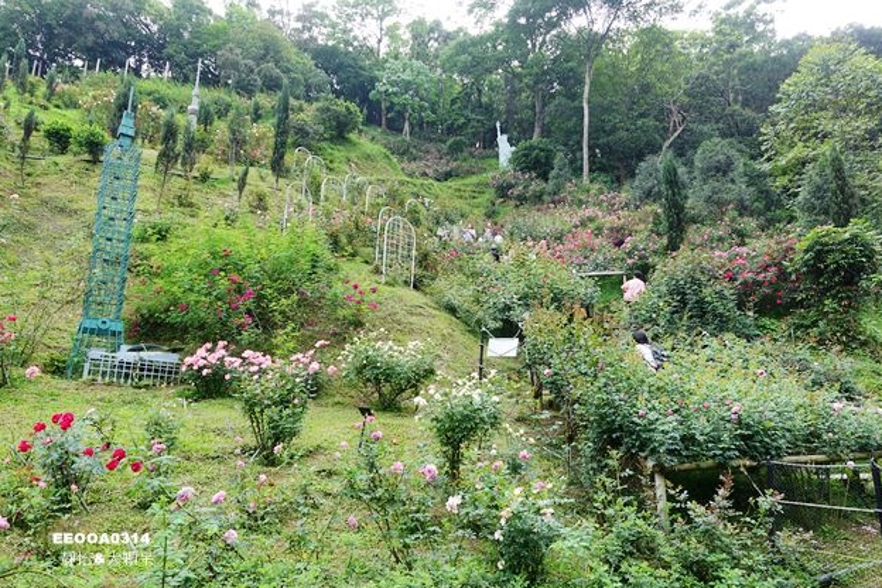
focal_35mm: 25
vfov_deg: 51.3
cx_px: 435
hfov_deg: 71.5
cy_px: 293
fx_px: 612
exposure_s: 1/80
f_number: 4
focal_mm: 8.8
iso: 125
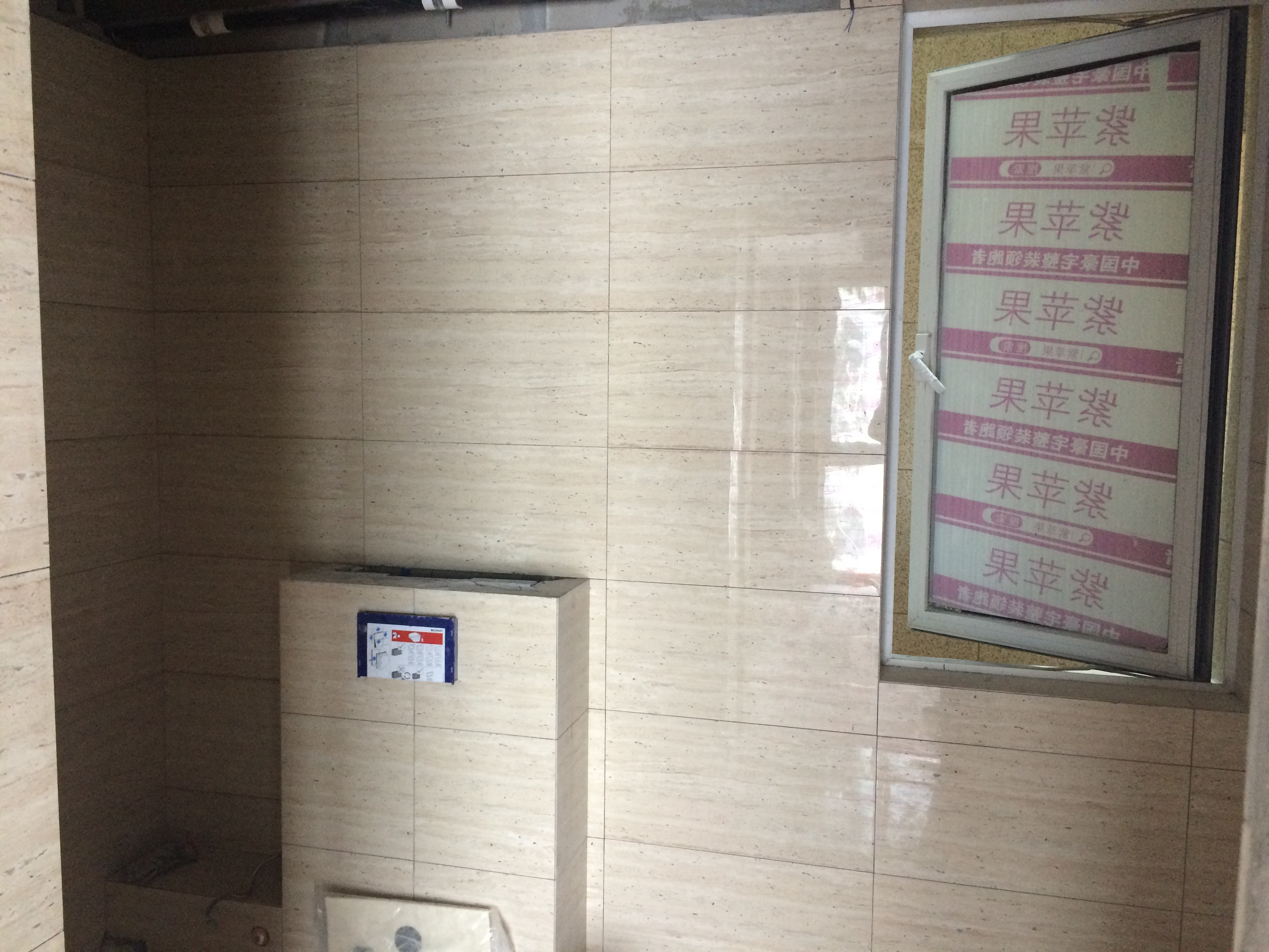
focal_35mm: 29
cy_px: 476
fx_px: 1063
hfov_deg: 61.7
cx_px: 634
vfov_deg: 48.2
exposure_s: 1/30
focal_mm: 4.15
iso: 200
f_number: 2.2
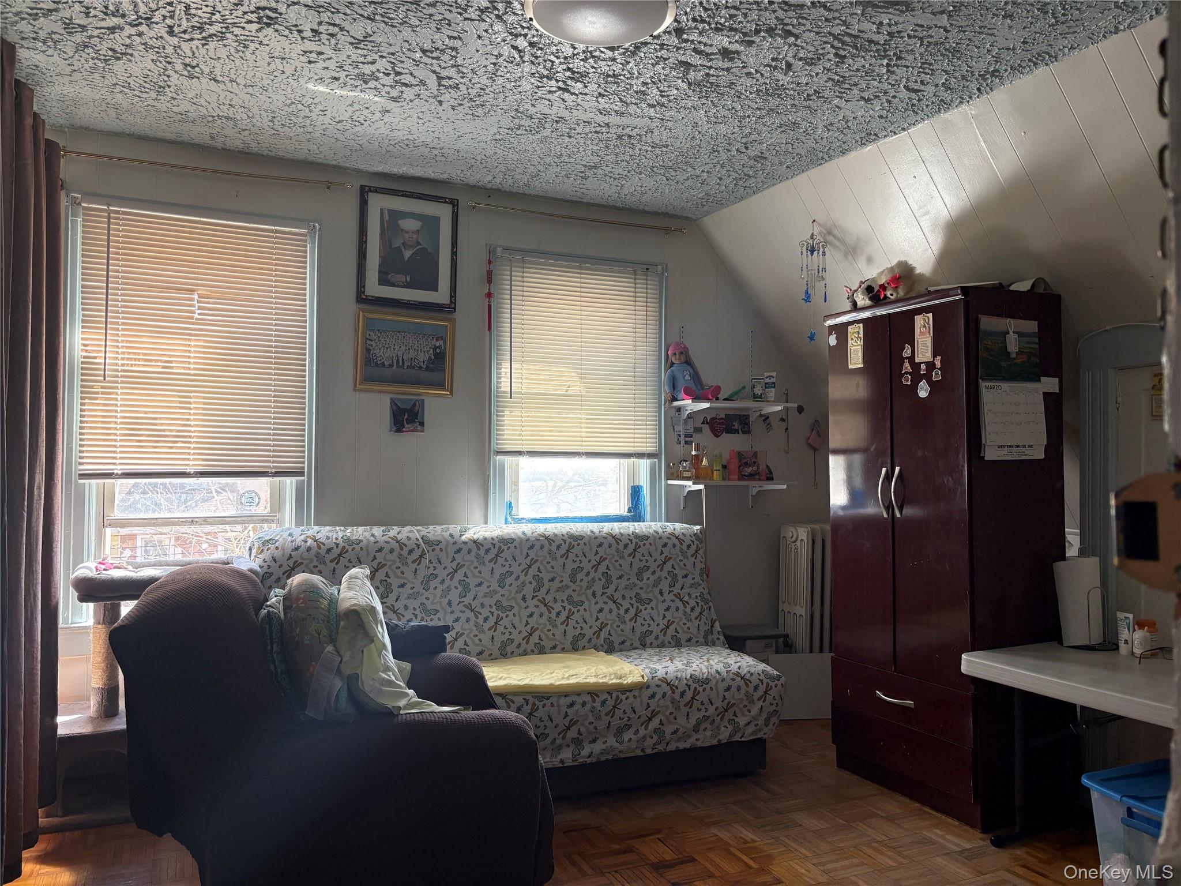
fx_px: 887
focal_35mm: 26
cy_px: 443
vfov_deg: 53.1
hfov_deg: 67.3
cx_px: 590
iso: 125
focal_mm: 5.96
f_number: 1.6
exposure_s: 1/98
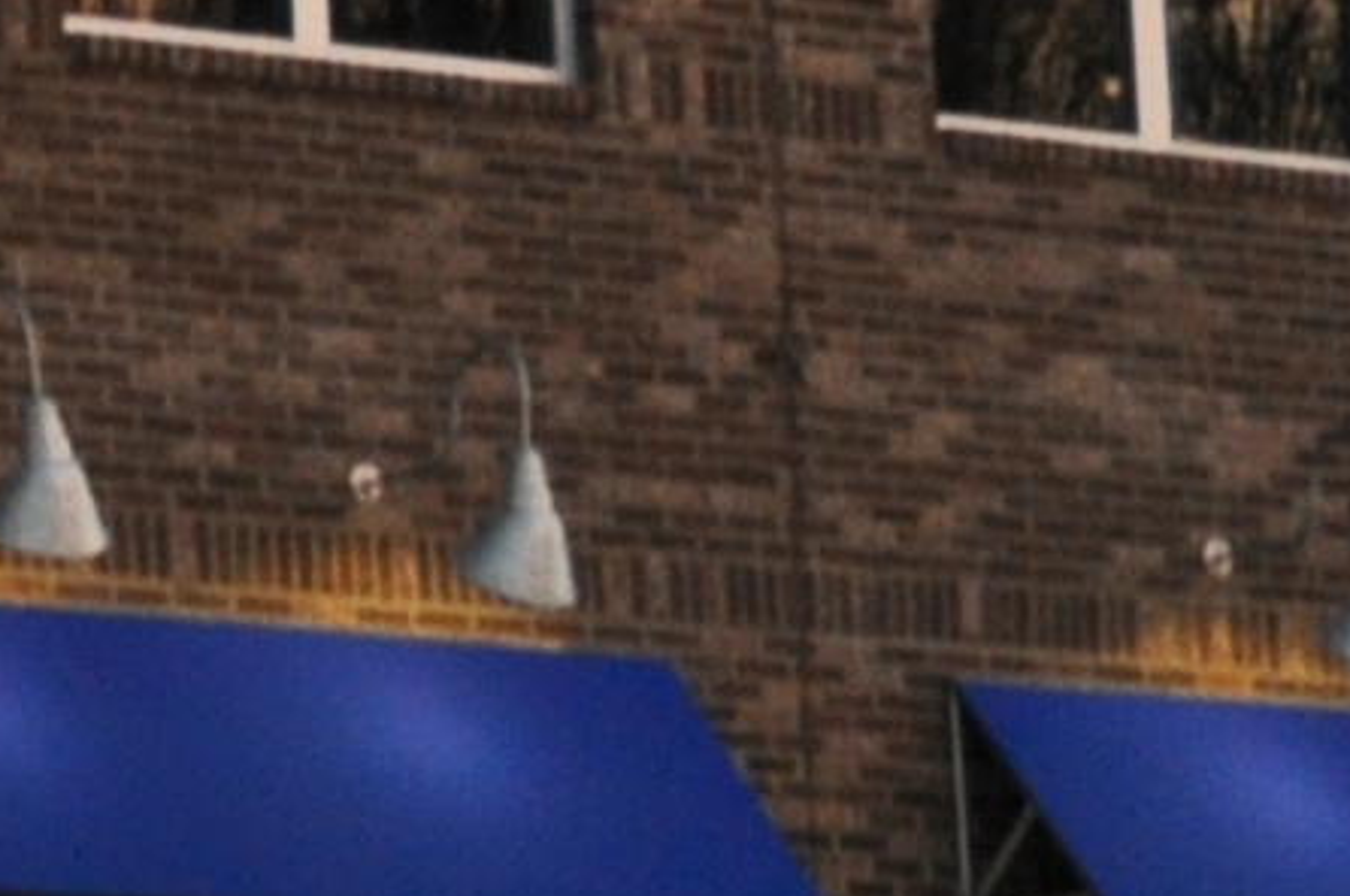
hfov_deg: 7.2
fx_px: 10522
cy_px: -67
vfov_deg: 4.9
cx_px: -681
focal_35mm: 281
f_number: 4
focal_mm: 26
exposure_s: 1/60
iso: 800
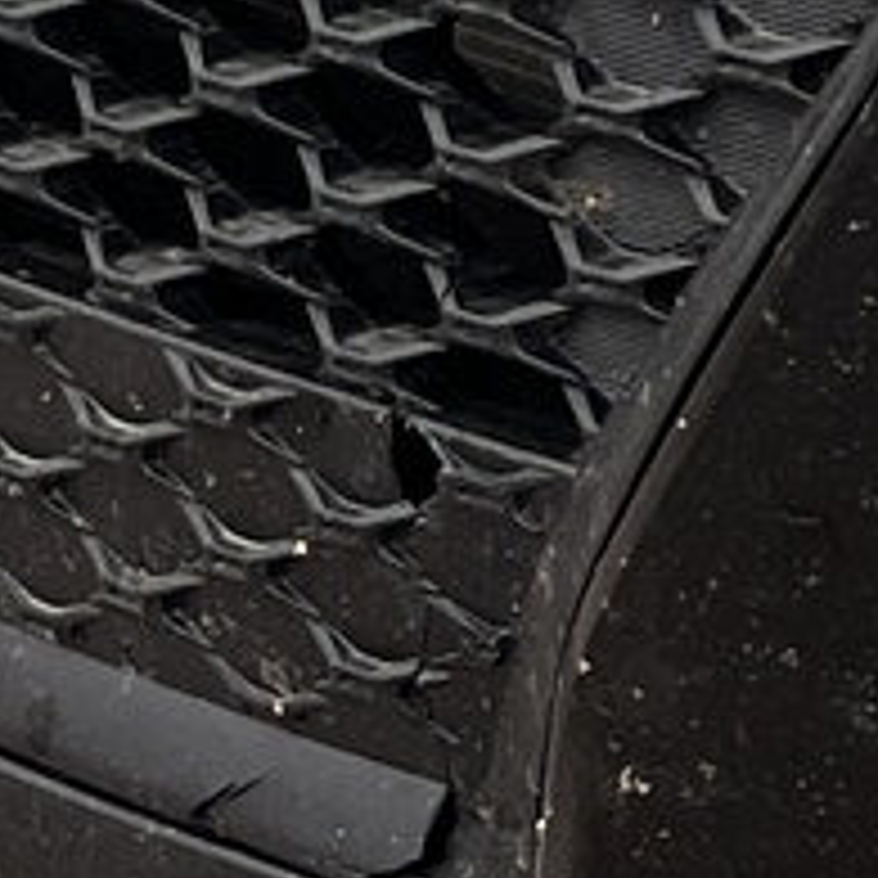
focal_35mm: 241
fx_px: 6916
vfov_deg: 7.0
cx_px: 2589
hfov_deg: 6.6
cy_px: -905
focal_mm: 5.1
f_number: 1.6
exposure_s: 1/428
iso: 50
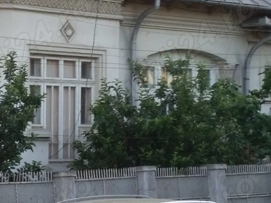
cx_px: -66
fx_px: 525
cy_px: 67
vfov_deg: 21.8
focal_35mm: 67
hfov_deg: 25.6
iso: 108
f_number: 2
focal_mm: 3.54
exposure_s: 1/120
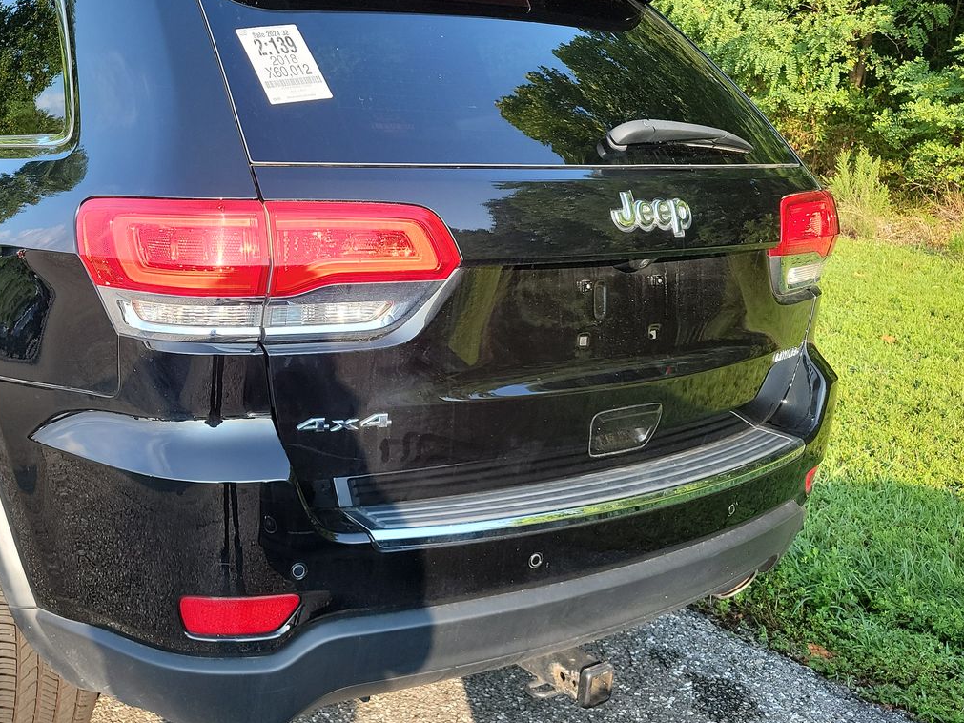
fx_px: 1058
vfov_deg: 37.7
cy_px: 351
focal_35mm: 38
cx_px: 247
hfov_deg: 47.3
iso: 50
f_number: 1.8
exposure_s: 1/192
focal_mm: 6.7
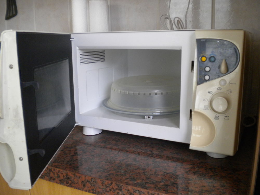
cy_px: 98
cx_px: 130
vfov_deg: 40.7
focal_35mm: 35
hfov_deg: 52.6
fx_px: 263
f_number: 3.1
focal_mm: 6.3
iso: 376
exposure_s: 1/55.5
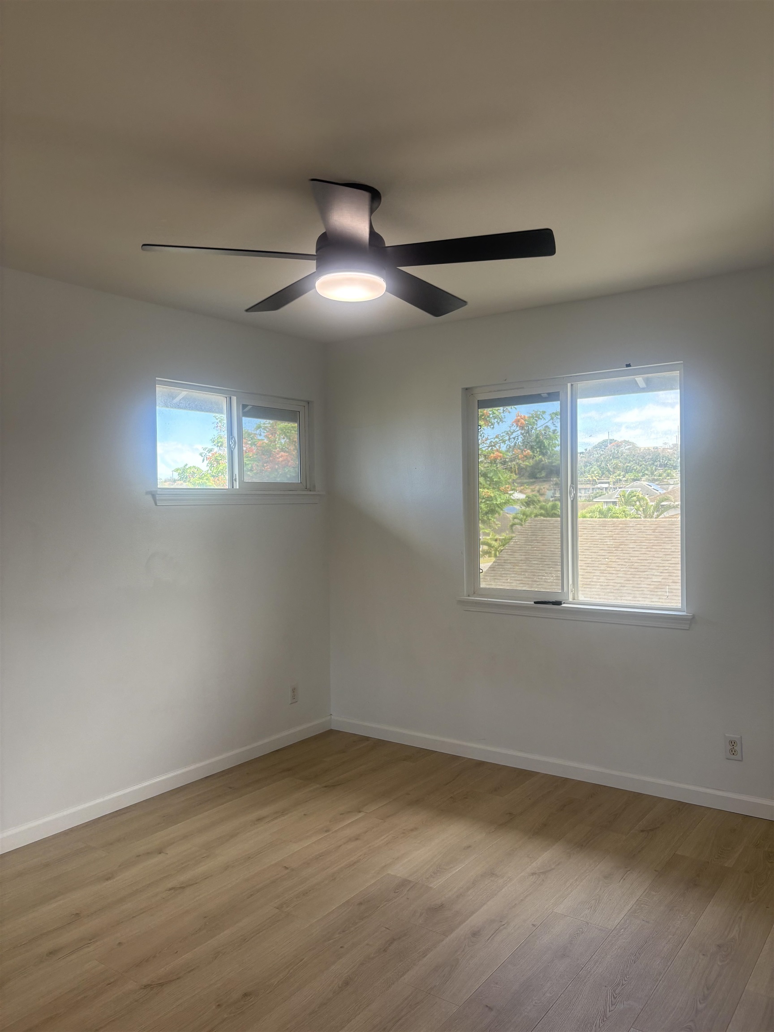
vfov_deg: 67.3
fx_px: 775
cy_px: 516
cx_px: 387
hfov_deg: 53.1
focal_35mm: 26
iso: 50
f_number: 1.6
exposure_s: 1/144
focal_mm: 5.96
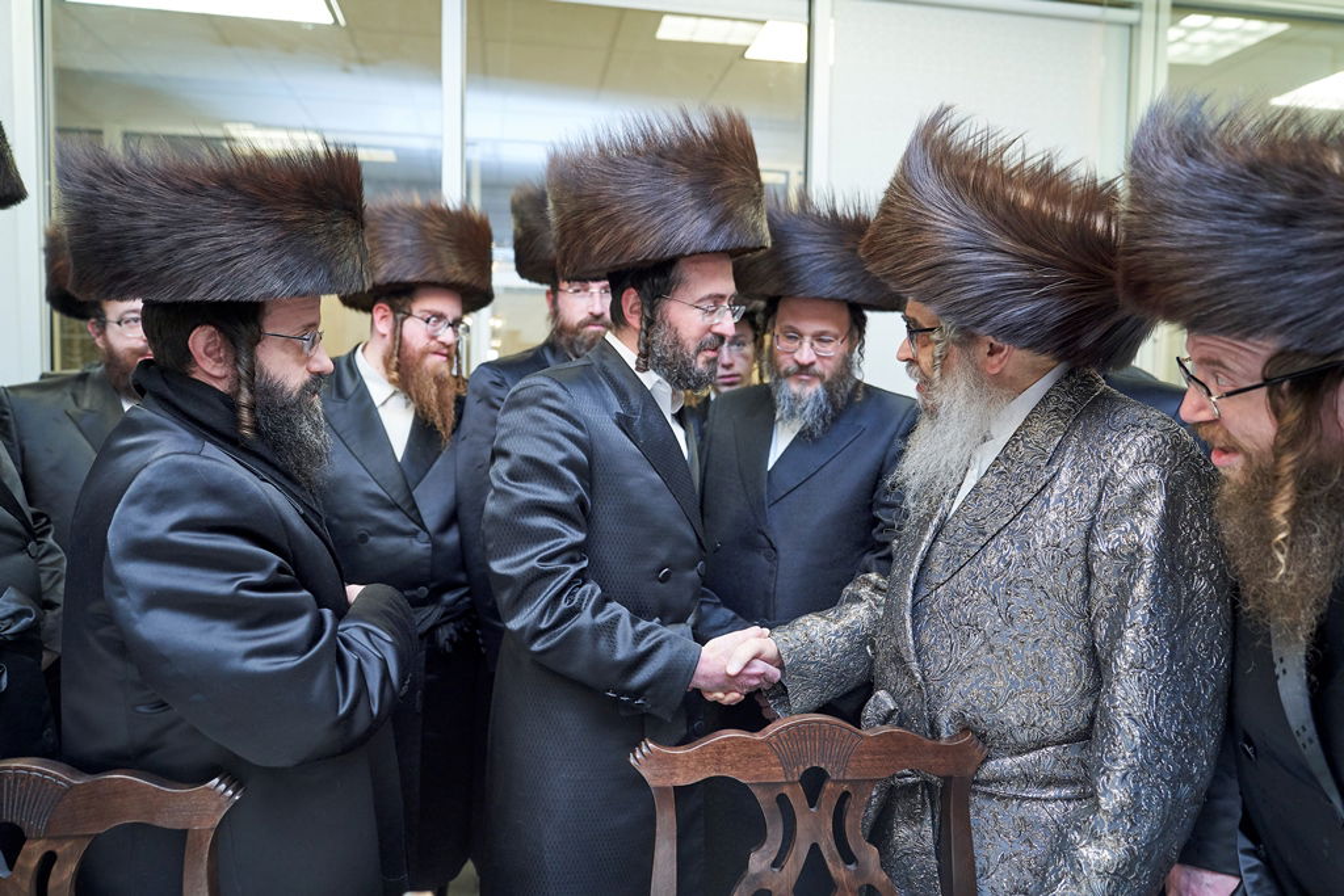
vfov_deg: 53.1
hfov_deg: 73.7
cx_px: 672
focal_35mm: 24
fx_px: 896
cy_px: 448
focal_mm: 24
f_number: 2.8
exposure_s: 1/125
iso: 800
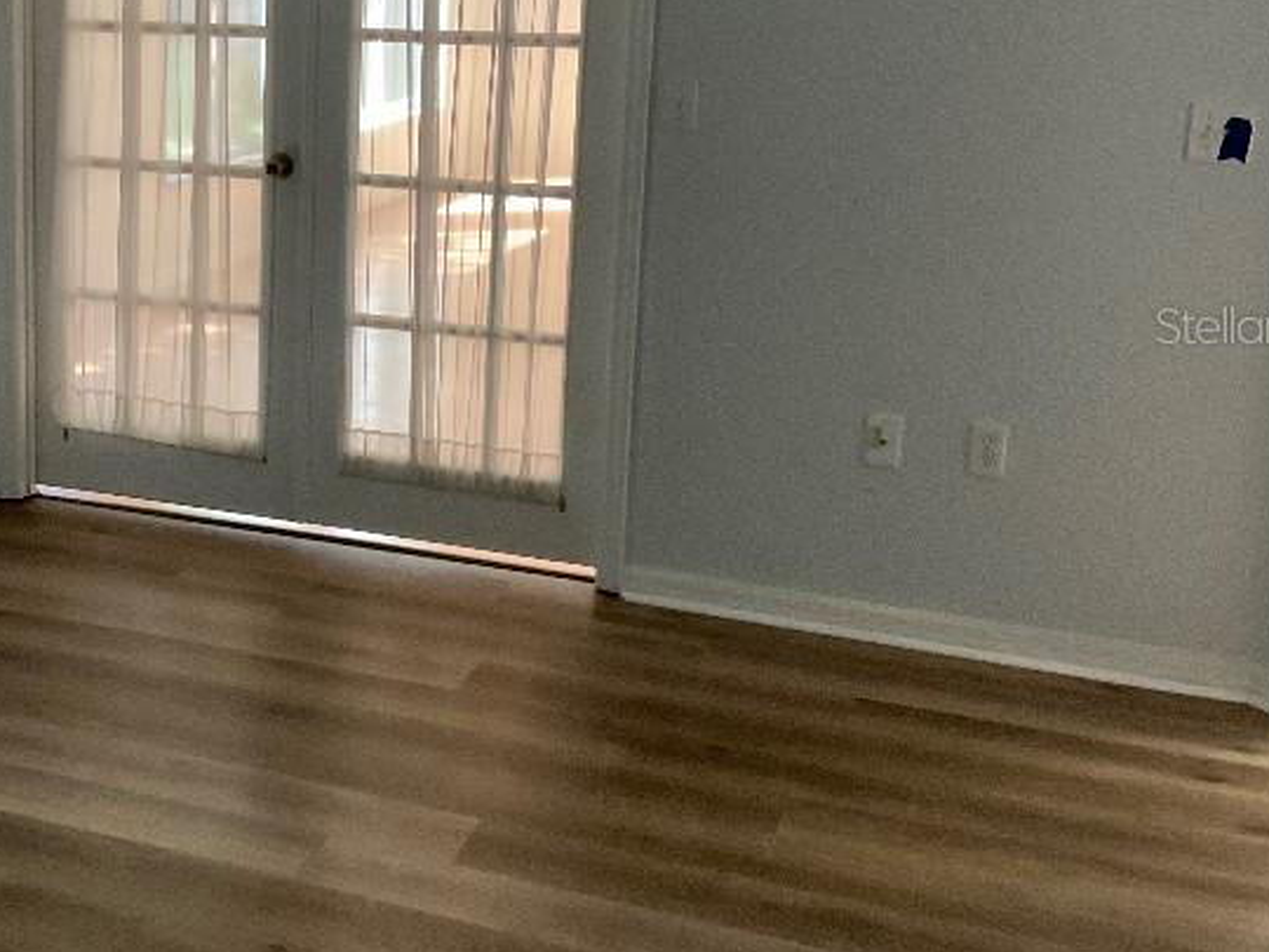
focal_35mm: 55
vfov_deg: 26.4
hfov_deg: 33.4
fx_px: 2016
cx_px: 174
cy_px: 324
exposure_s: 1/60
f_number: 1.8
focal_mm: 3
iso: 250
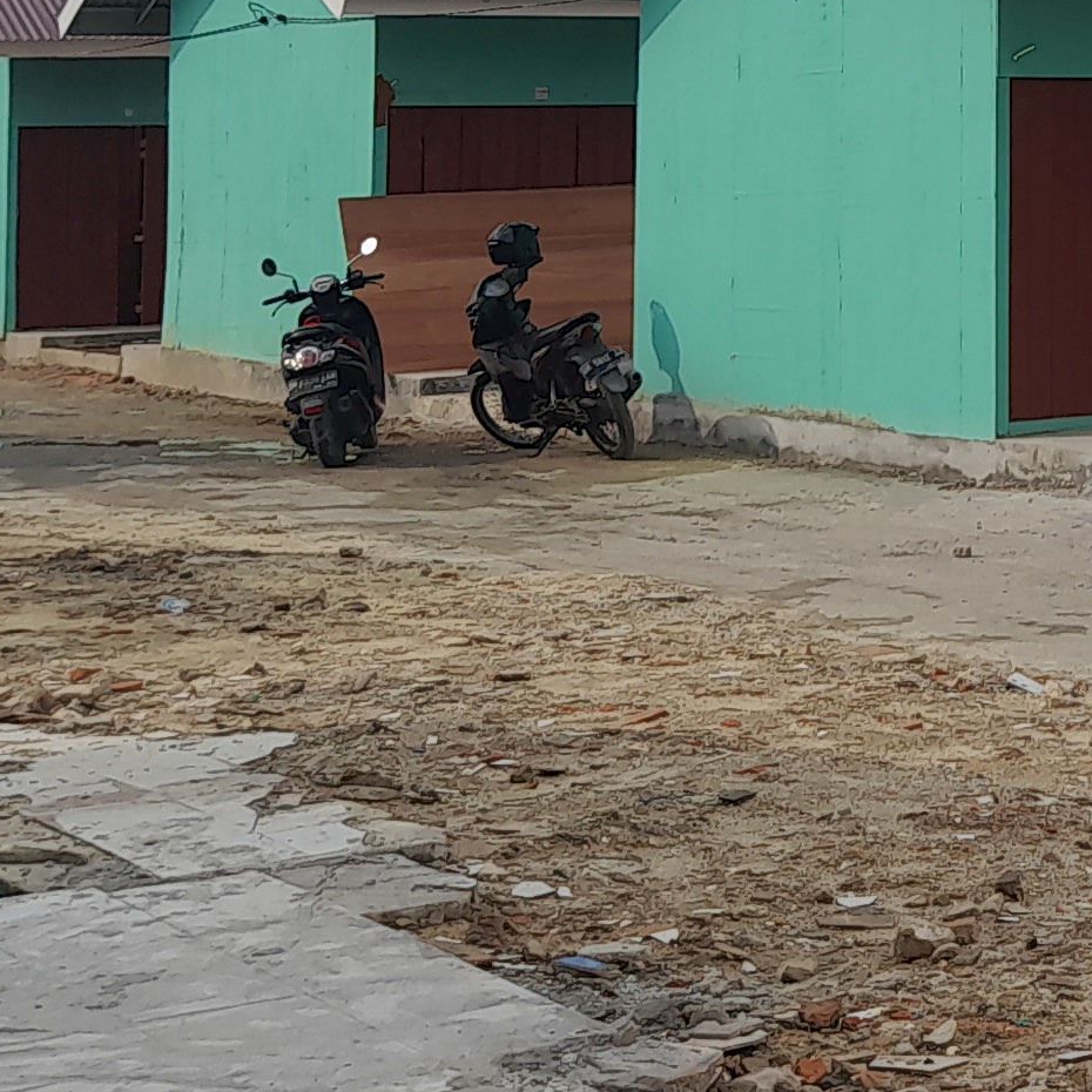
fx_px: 3391
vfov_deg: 17.7
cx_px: 1512
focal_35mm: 95
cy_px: -95
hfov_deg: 17.0
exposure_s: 1/784
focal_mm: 4.6
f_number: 2
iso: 20
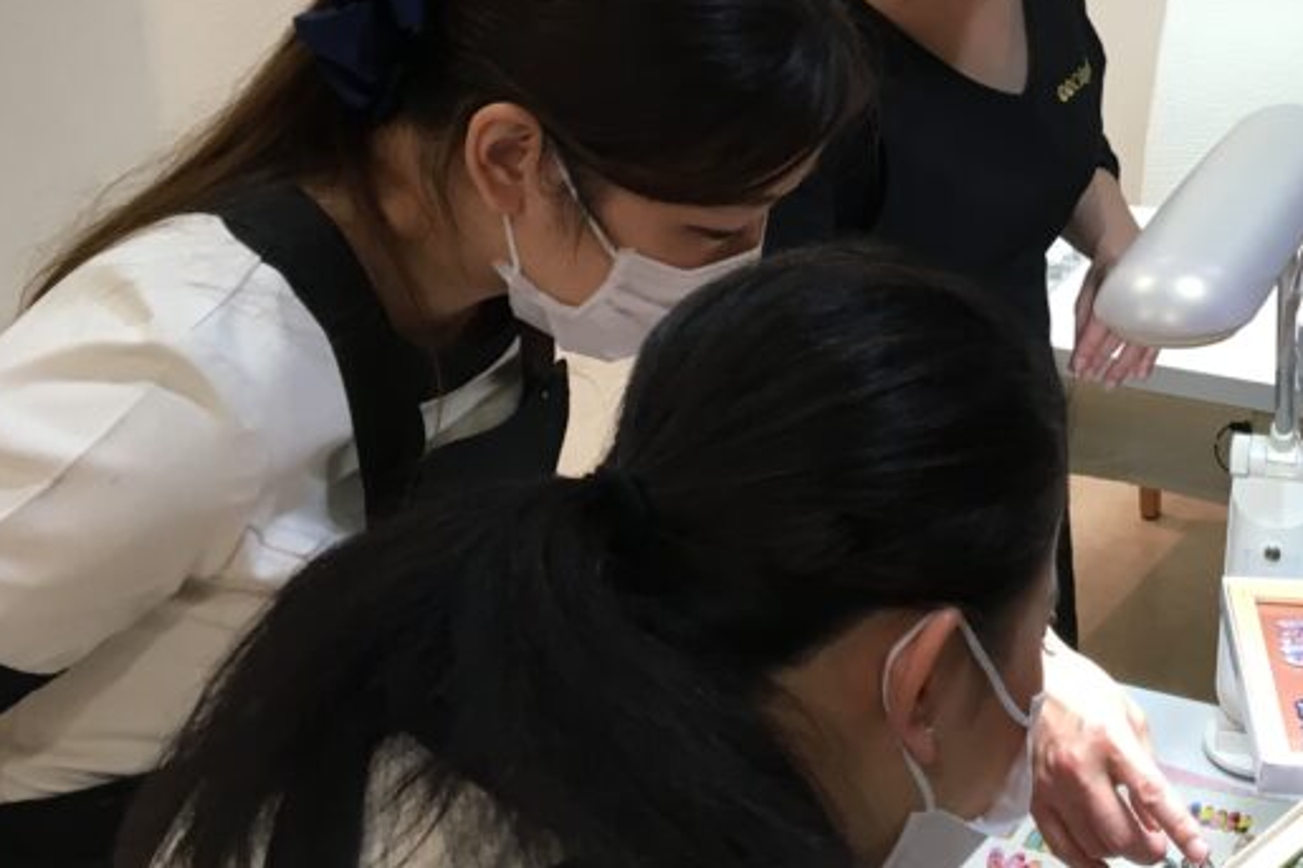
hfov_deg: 32.0
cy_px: 185
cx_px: 1146
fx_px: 2171
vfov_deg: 22.3
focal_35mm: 60
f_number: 2.2
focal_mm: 4.15
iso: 64
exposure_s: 1/30
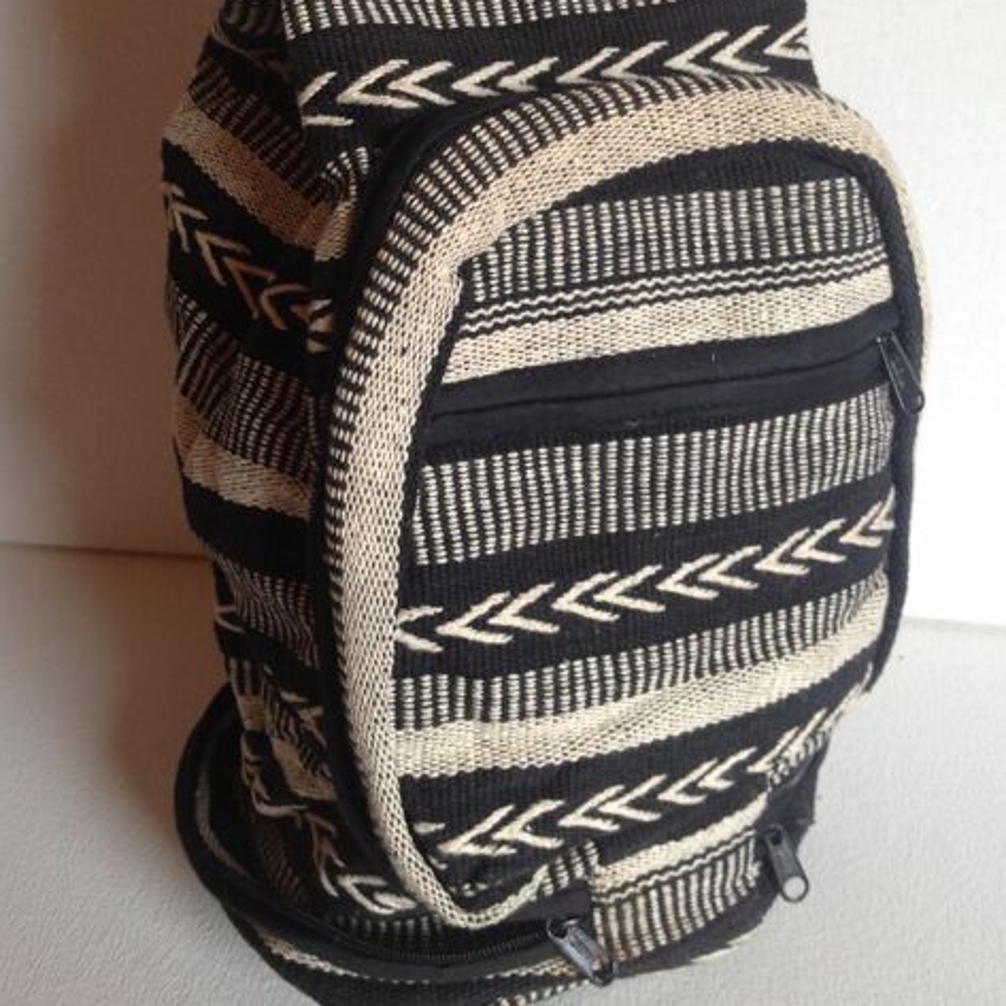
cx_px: 502
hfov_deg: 40.0
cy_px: 401
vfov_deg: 39.9
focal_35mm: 42
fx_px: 1381
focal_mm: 4.28
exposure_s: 1/15
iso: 100
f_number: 2.4
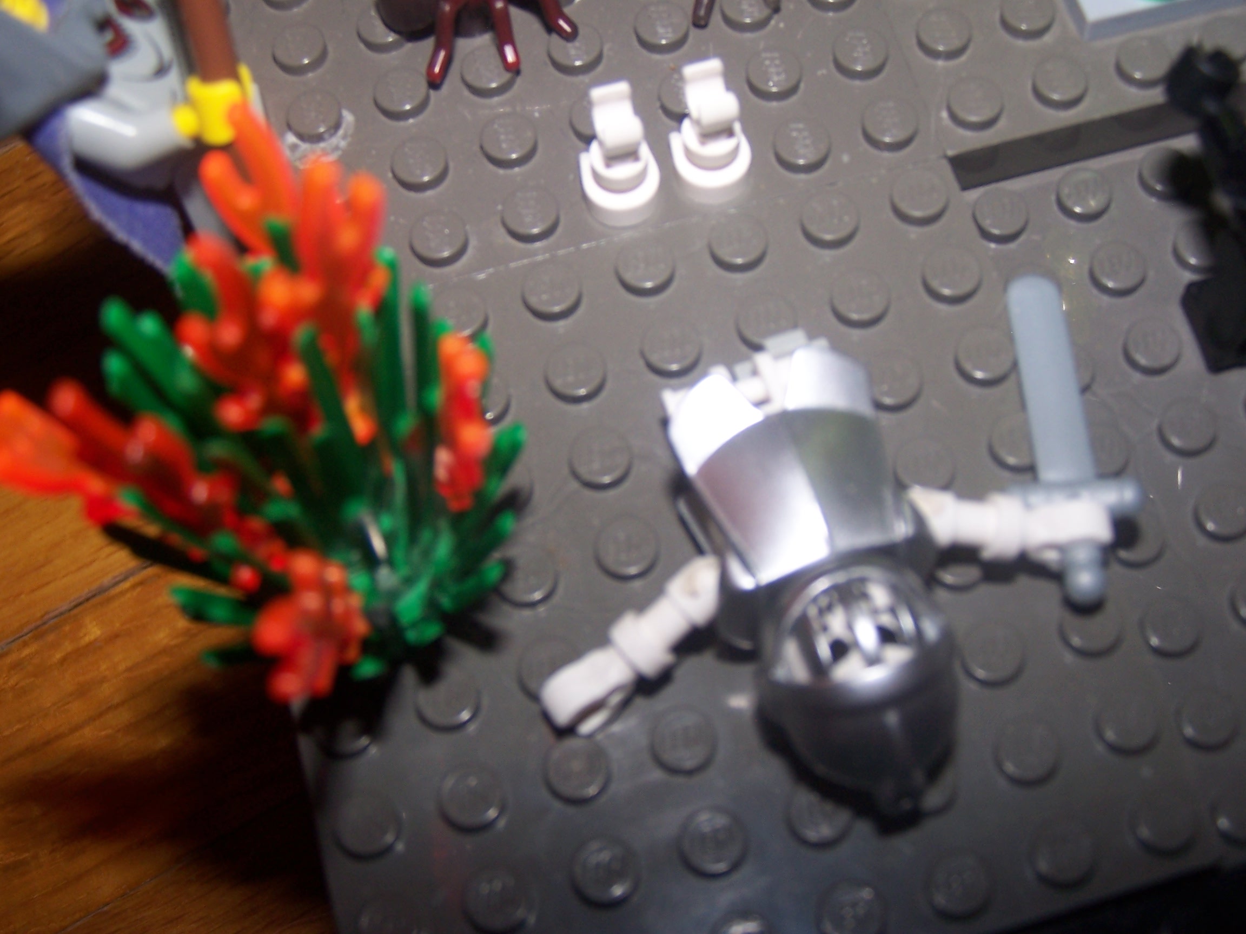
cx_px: 623
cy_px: 467
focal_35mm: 56
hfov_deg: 34.3
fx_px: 2016
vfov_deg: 26.1
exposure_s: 1/60
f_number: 3.2
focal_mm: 9.3
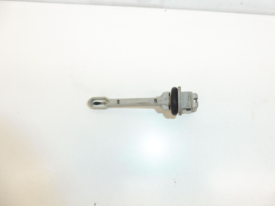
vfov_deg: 54.9
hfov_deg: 69.4
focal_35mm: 25
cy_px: 103
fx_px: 199
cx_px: 138
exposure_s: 1/100
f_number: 4
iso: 200
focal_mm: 4.4
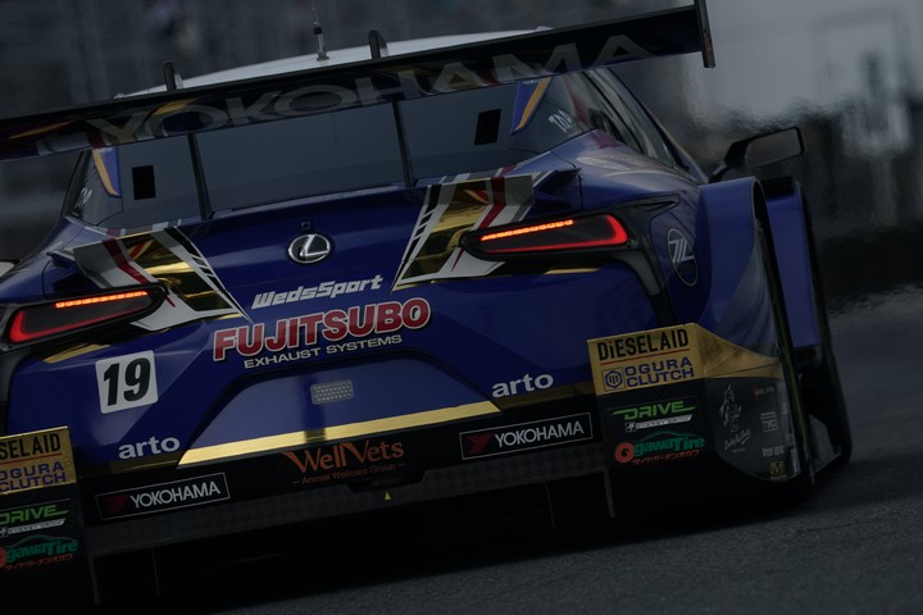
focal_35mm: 600
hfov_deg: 3.4
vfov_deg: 2.3
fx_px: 15382
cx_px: 462
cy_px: 308
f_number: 9
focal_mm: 600
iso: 200
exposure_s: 1/800
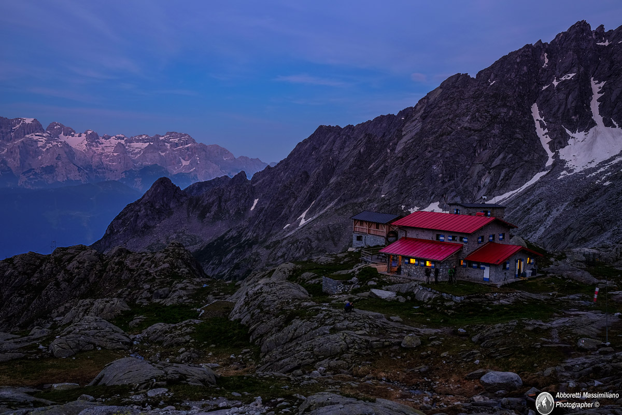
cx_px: 311
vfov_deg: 37.9
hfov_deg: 54.4
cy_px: 208
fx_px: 605
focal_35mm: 35
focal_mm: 23
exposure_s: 3.7
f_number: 5.6
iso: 100
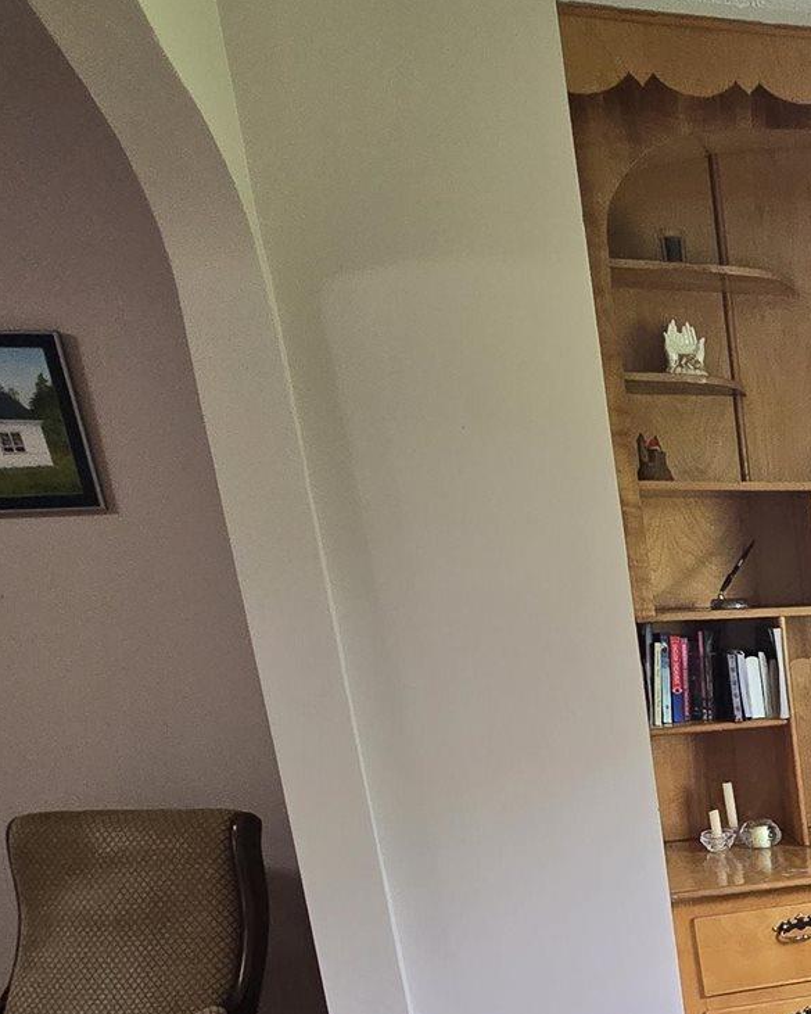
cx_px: 1148
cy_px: 946
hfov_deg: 28.0
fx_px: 1200
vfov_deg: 41.5
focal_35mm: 40
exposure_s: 1/60
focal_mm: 2.2
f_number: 2.2
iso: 200
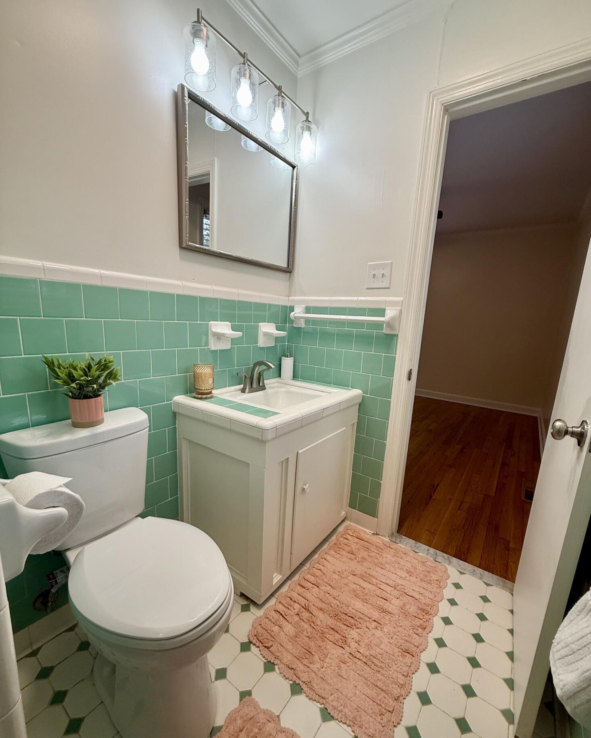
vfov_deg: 96.7
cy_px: 386
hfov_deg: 84.0
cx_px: 303
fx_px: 328
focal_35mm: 15
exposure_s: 1/120
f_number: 2.2
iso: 100
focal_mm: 2.22
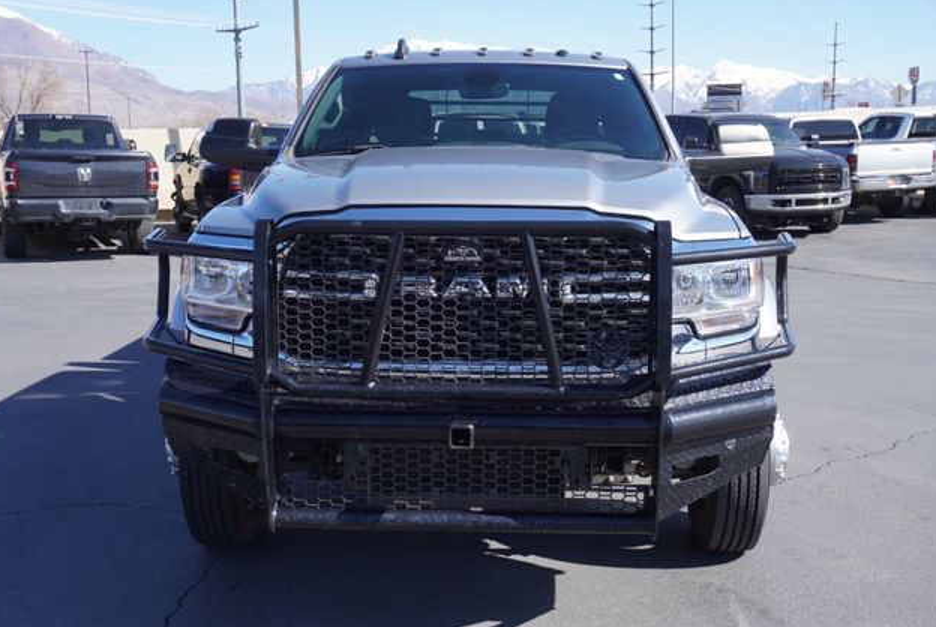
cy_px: 315
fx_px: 1081
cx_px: 464
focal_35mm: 42
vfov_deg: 32.3
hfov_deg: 46.8
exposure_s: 1/160
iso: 100
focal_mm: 27
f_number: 7.1
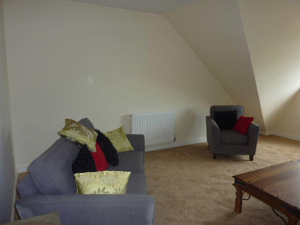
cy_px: 112
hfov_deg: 69.4
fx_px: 217
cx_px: 150
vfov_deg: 54.9
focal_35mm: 25
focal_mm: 4.1
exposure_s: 1/30
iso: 125
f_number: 3.3
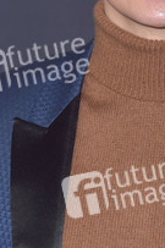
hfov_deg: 4.1
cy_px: 6
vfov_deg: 6.1
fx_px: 2307
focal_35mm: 335
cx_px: 161
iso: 320
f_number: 7.1
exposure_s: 1/250
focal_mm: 170
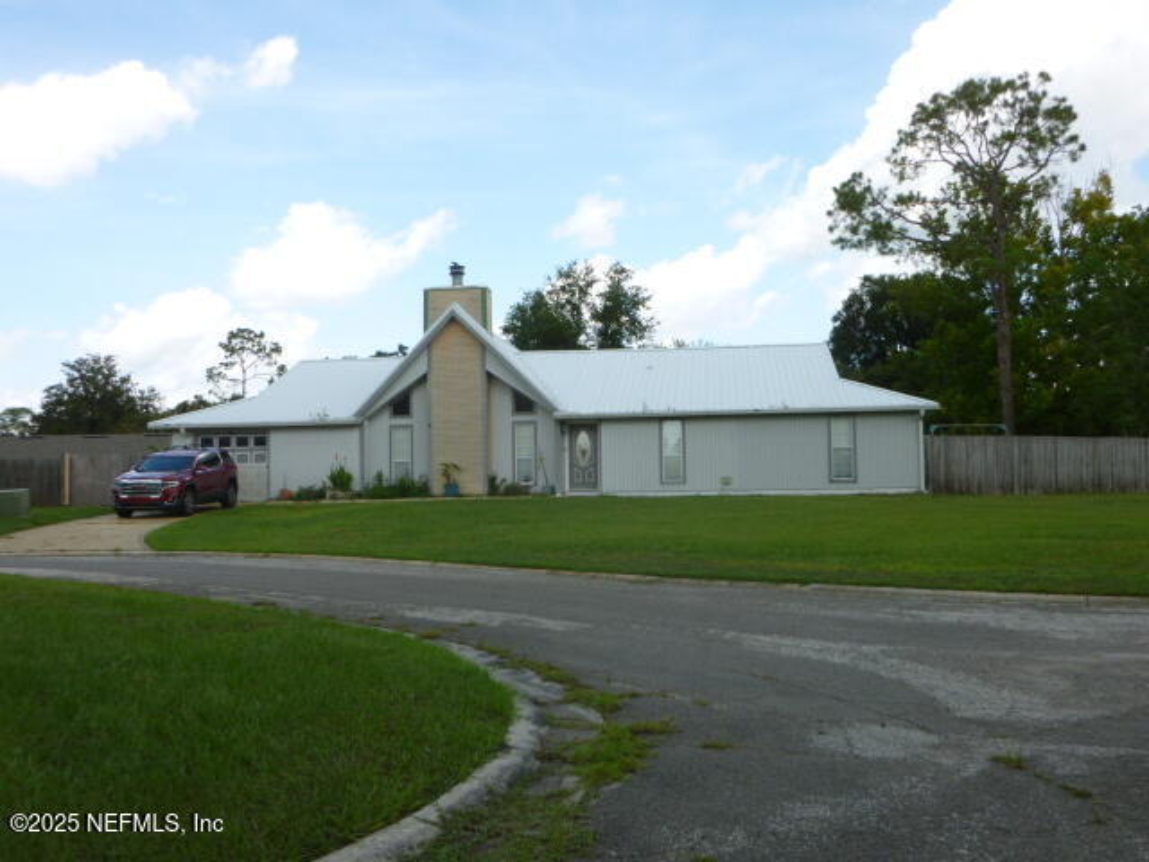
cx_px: 574
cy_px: 431
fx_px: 1062
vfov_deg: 44.2
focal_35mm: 32
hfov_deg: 56.8
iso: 100
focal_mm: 5.7
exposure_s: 1/400
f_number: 3.5
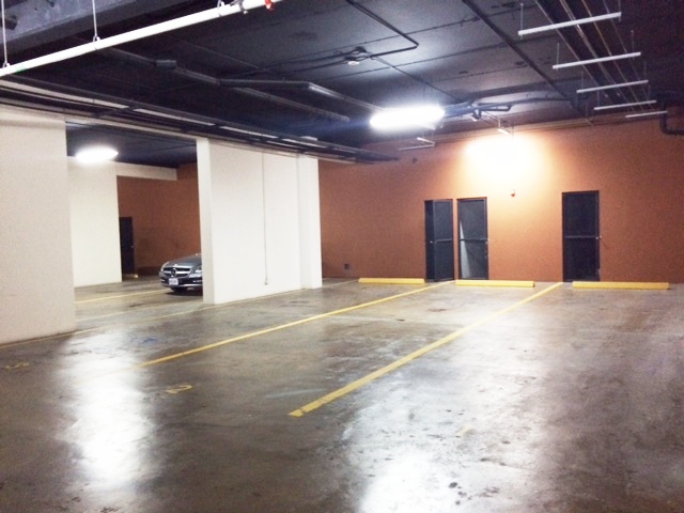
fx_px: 573
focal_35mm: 29
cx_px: 342
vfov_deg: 48.2
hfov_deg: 61.7
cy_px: 256
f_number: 2.2
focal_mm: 4.15
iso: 320
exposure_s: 1/15
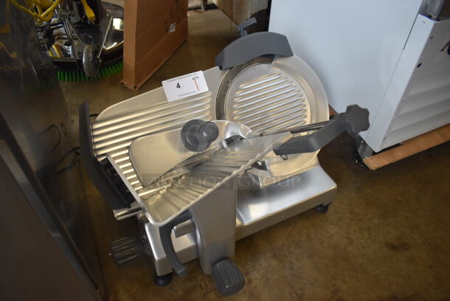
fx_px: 338
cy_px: 150
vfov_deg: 48.0
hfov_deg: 67.3
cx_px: 225
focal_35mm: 27
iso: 800
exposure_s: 1/200
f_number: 3.5
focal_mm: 18
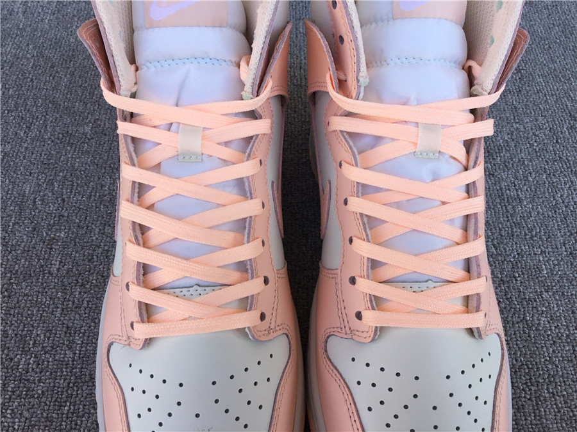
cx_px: 288
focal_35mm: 31
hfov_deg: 58.4
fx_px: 517
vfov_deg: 45.4
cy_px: 216
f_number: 2.4
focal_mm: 3.3
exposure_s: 1/356
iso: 25
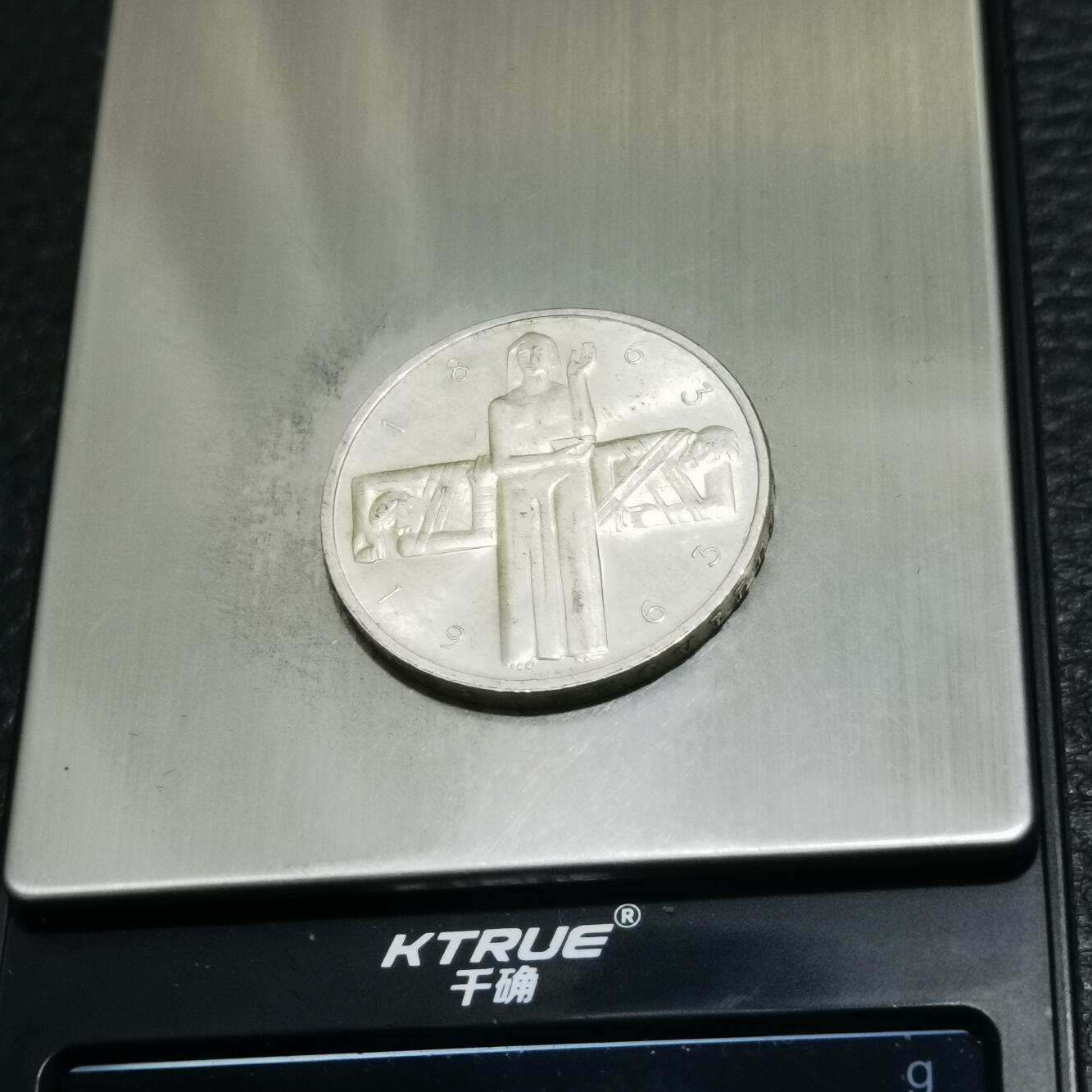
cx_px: 541
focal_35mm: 74
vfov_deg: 23.3
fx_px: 2641
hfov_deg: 23.4
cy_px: 660
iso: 125
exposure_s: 1/100
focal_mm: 6.67
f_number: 1.9
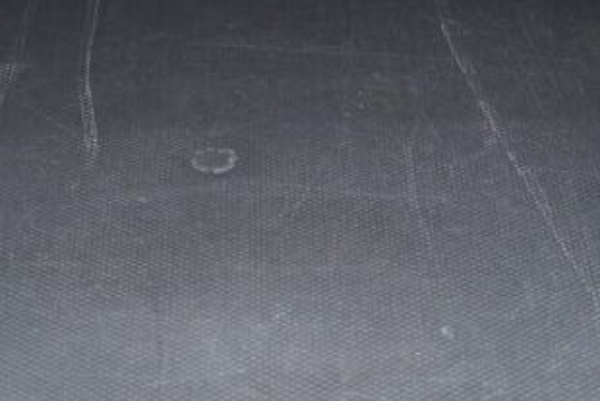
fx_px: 1984
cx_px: 279
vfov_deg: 11.4
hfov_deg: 17.2
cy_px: -7
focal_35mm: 119
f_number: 2.8
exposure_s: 1/40
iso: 1000
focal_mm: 24
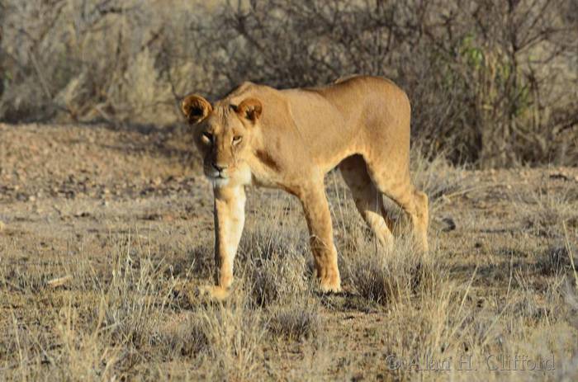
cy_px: 191
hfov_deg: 3.4
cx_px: 289
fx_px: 9609
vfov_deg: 2.3
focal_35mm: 600
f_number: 8
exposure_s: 1/400
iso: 200
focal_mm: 400
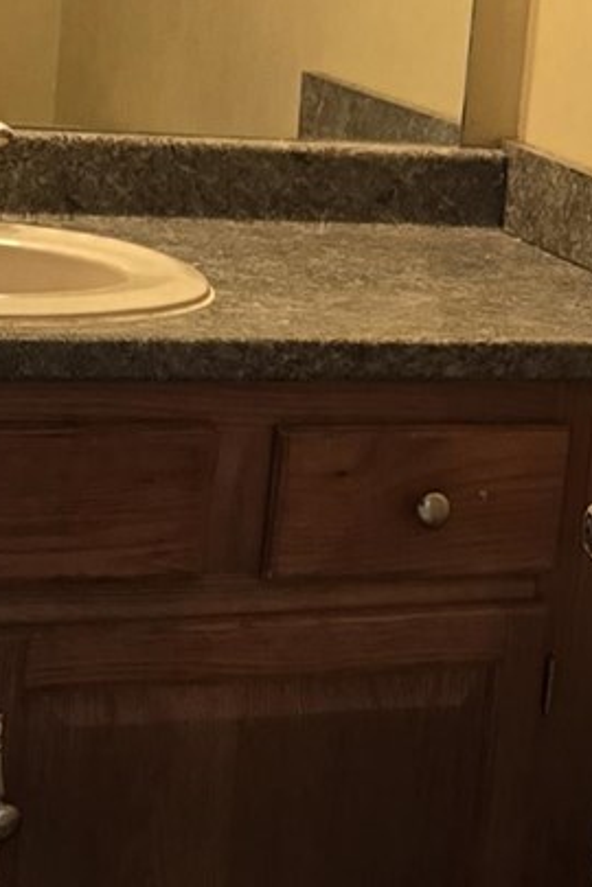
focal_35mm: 136
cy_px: 293
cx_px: 710
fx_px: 3354
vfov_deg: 15.1
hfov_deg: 9.9
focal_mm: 6.3
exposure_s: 1/120
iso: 400
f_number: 1.7
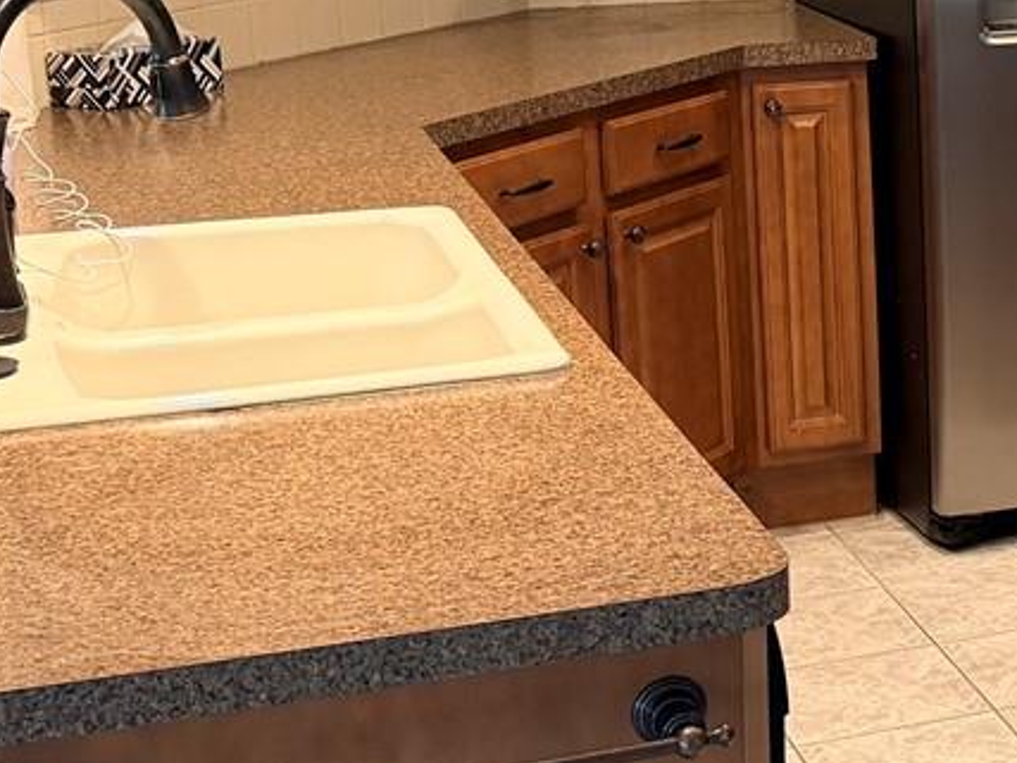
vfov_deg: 16.3
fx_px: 2643
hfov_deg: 19.3
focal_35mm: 90
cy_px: 207
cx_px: 1472
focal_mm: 6.76
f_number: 1.78
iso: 200
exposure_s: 1/60
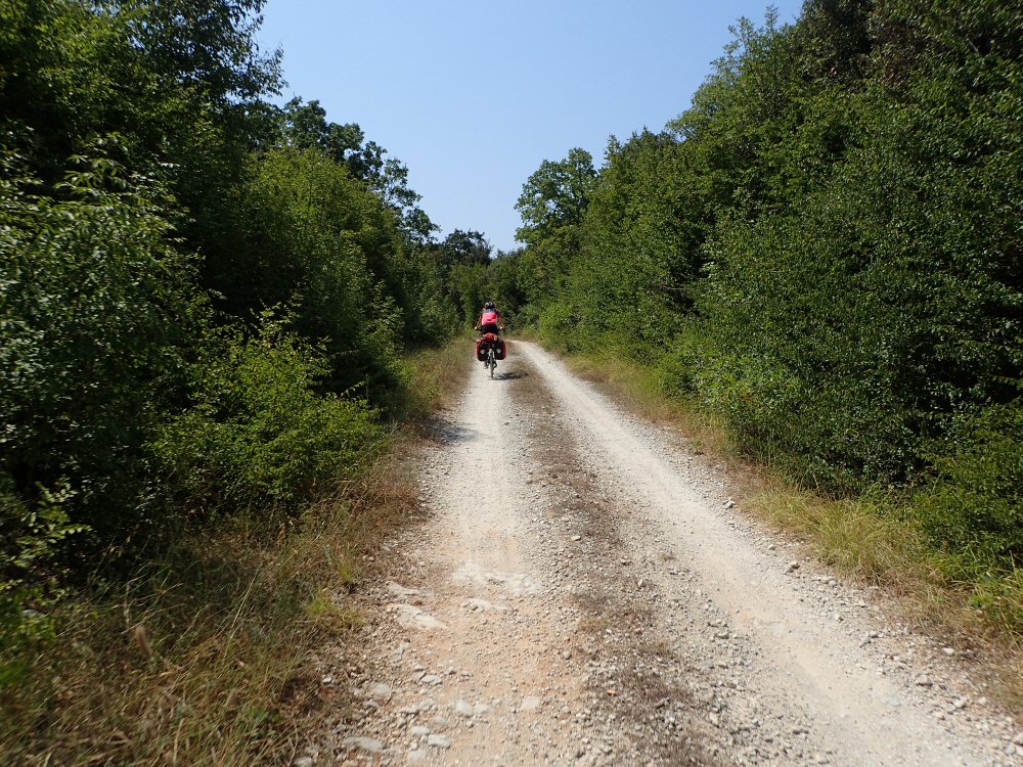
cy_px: 384
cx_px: 512
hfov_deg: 69.4
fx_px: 739
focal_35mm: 25
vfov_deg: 54.9
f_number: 8
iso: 100
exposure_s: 1/250
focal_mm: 4.5
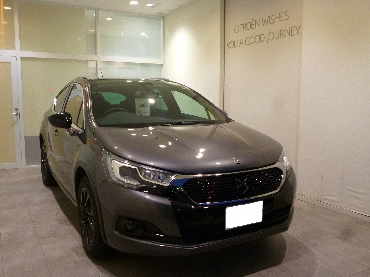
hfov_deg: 56.8
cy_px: 138
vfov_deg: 44.2
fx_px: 342
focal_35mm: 32
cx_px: 185
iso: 400
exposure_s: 1/50
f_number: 3.3
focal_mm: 5.7
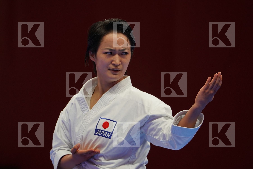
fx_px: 2951
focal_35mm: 420
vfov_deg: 3.3
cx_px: 126
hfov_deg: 4.9
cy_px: 84
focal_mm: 280
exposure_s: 1/500
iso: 800
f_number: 4
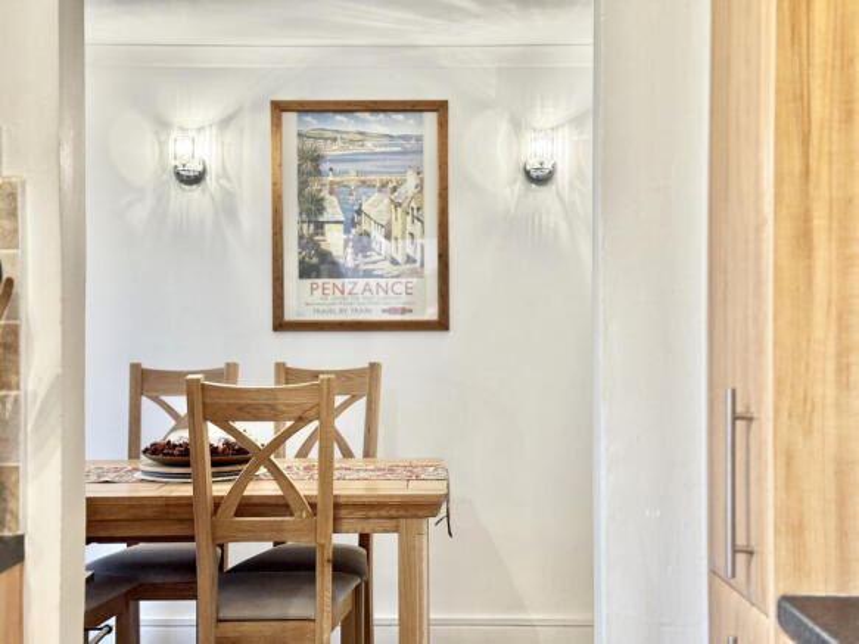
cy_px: 322
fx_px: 1191
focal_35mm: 48
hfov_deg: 39.7
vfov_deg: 30.3
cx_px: 430
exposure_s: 1/50
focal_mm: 6.76
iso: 200
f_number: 1.78
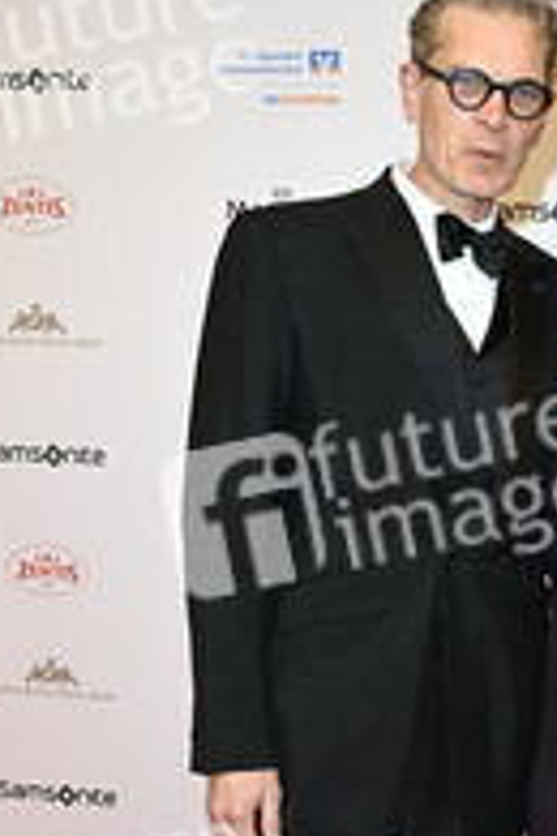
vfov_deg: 25.4
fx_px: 1810
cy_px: 712
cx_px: 506
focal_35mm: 78
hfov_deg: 17.2
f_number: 7.1
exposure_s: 1/200
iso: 640
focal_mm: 38
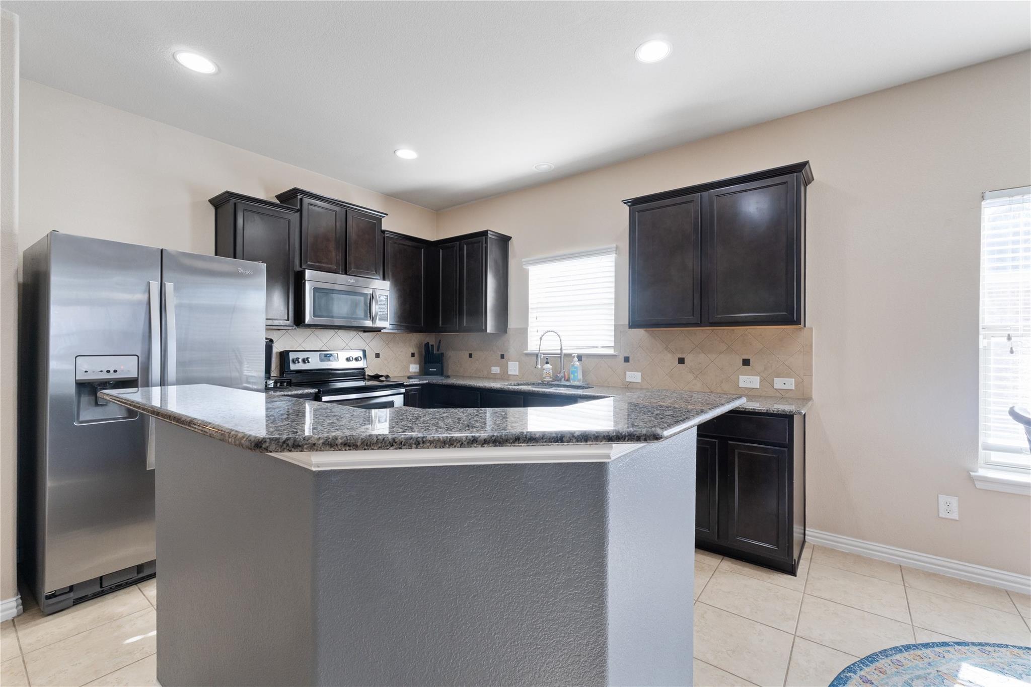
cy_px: 344
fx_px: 430
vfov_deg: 77.3
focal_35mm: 15
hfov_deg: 100.4
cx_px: 516
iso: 320
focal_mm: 10
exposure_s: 1/2
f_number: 8
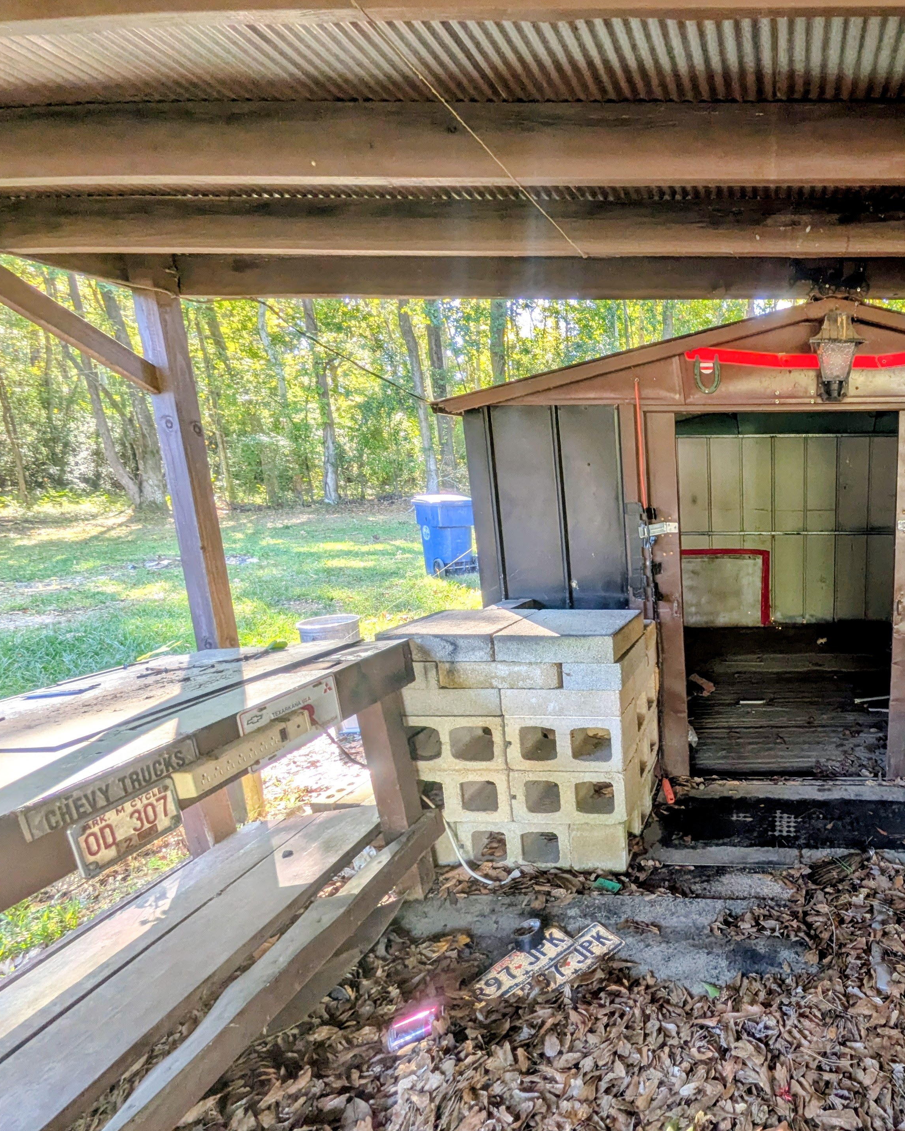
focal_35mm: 19
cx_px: 762
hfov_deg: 62.8
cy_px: 588
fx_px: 636
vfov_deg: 83.2
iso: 82
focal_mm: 1.85
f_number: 2.2
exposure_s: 1/86.2
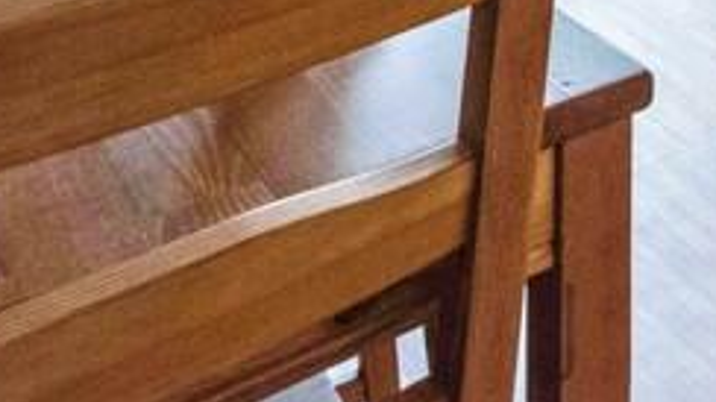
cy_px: -562
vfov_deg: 13.4
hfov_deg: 25.2
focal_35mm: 66
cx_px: 1039
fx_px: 1252
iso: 5600
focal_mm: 15
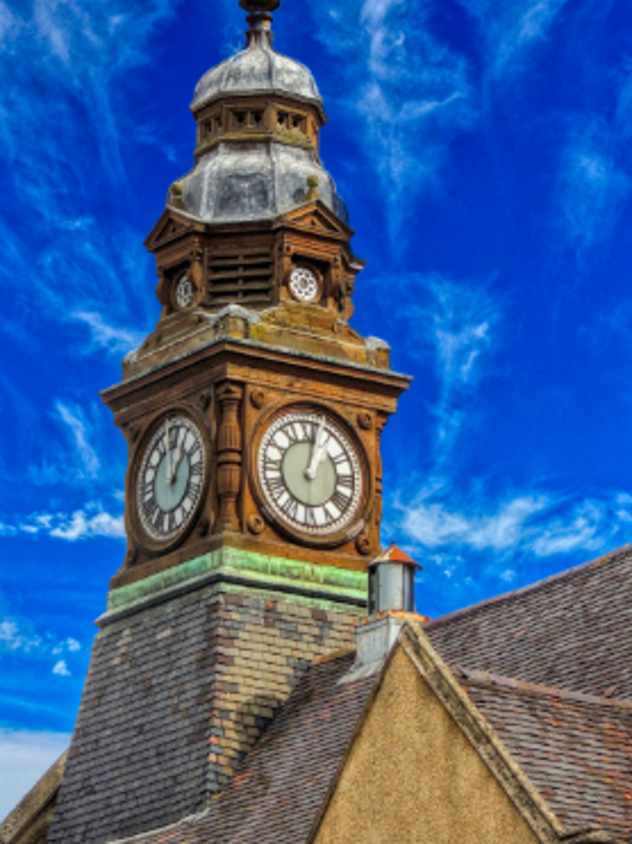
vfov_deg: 11.8
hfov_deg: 8.9
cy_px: 412
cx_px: 305
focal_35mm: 167
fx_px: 4068
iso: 250
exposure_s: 1/500
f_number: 4.4
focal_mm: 27.6
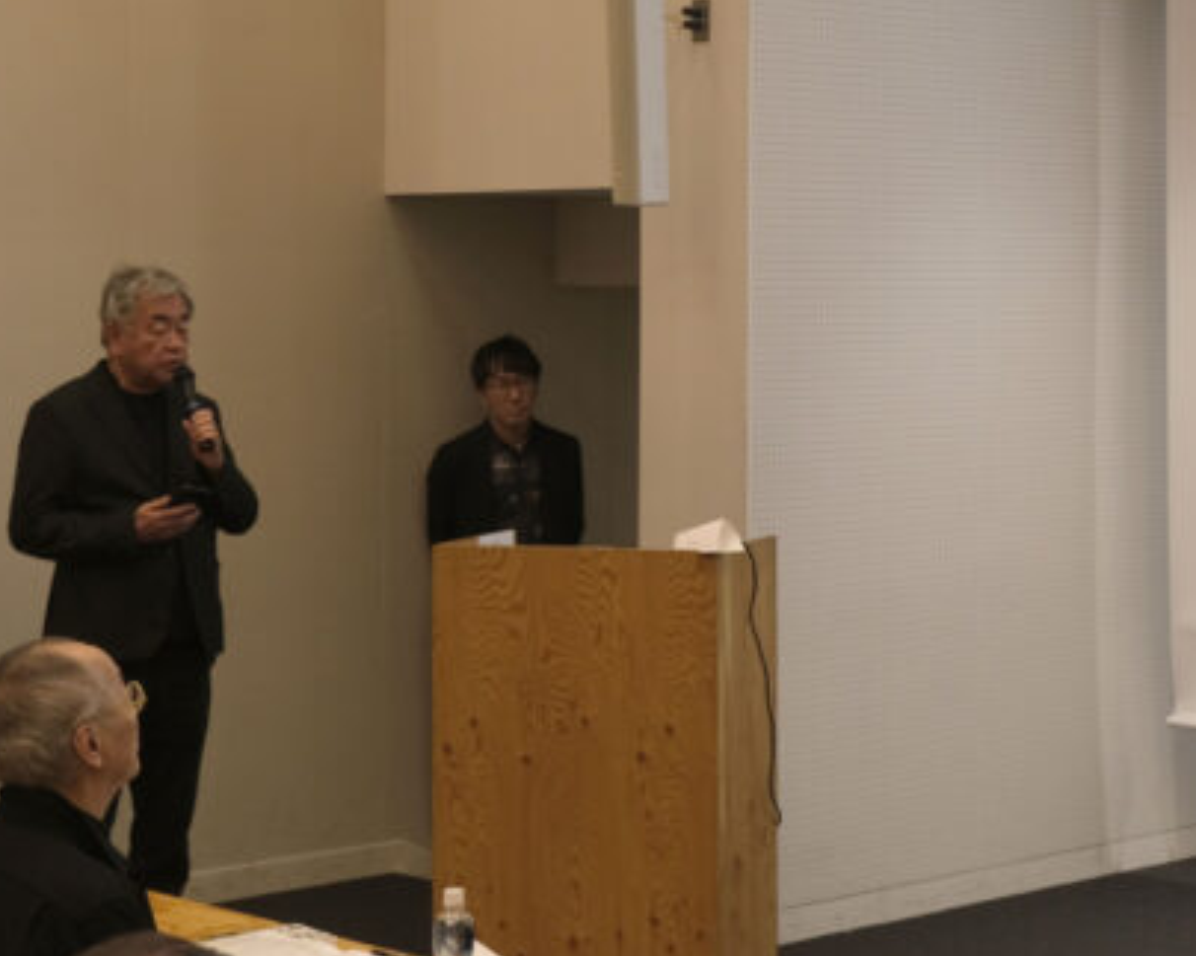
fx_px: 3114
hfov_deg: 21.4
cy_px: 247
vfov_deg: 17.4
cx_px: 977
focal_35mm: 88
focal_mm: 24.9
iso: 400
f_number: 4.4
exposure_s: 1/60
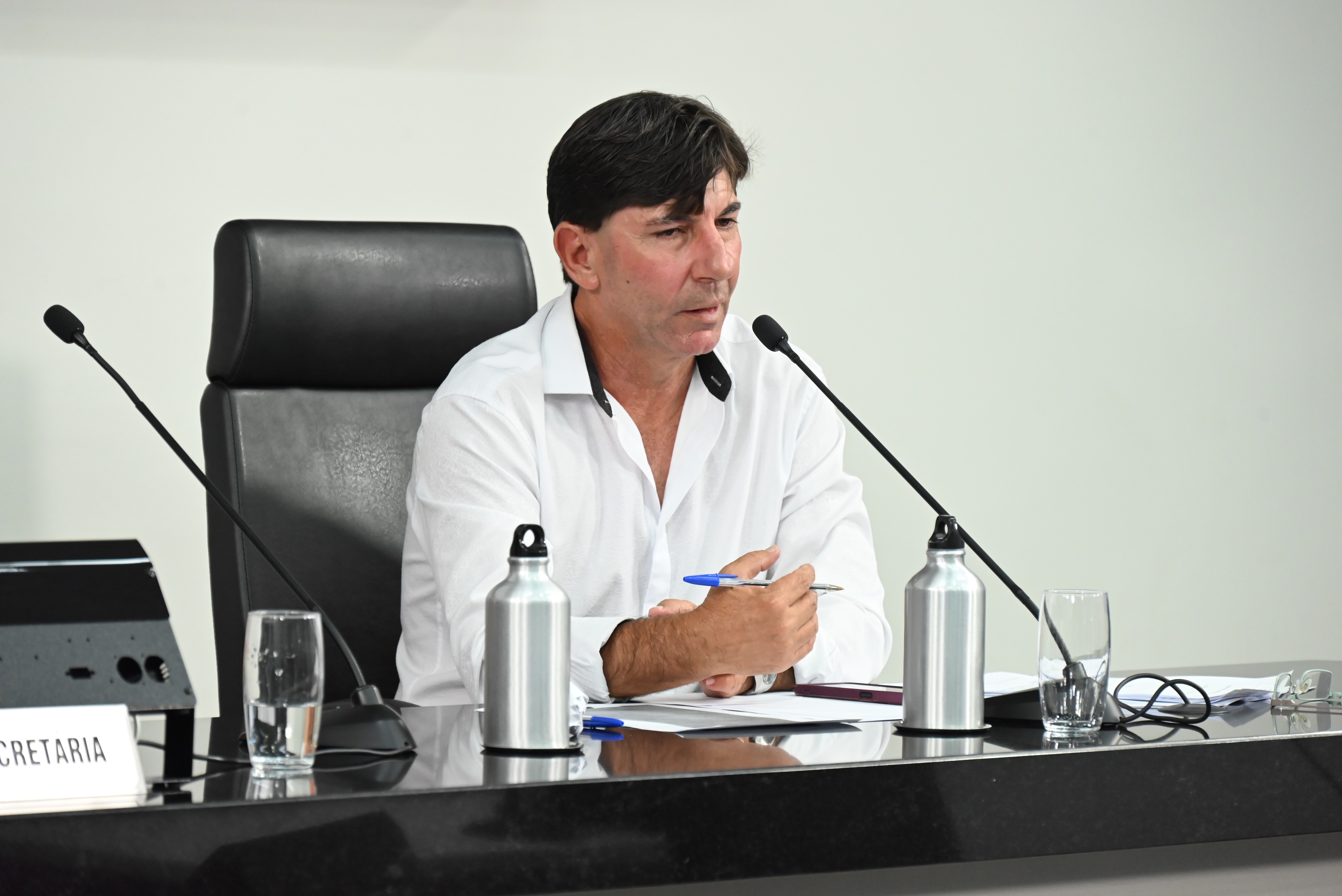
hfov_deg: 12.4
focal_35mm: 165
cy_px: 448
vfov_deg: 8.3
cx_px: 671
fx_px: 6153
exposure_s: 1/200
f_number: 6.3
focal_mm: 165
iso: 3200
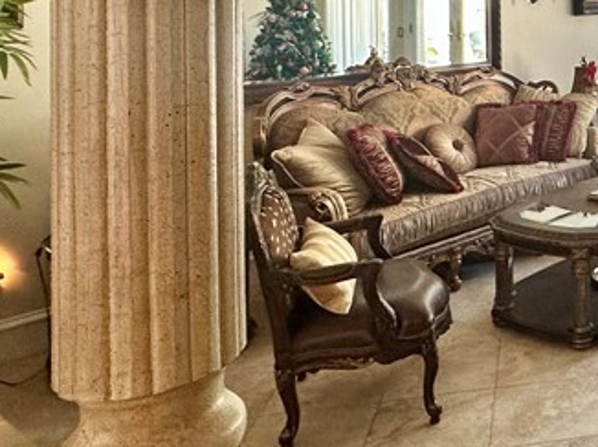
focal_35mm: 44
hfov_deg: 34.6
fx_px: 760
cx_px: 712
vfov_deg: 30.8
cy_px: 13
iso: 125
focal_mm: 2.22
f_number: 2.2
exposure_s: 1/120
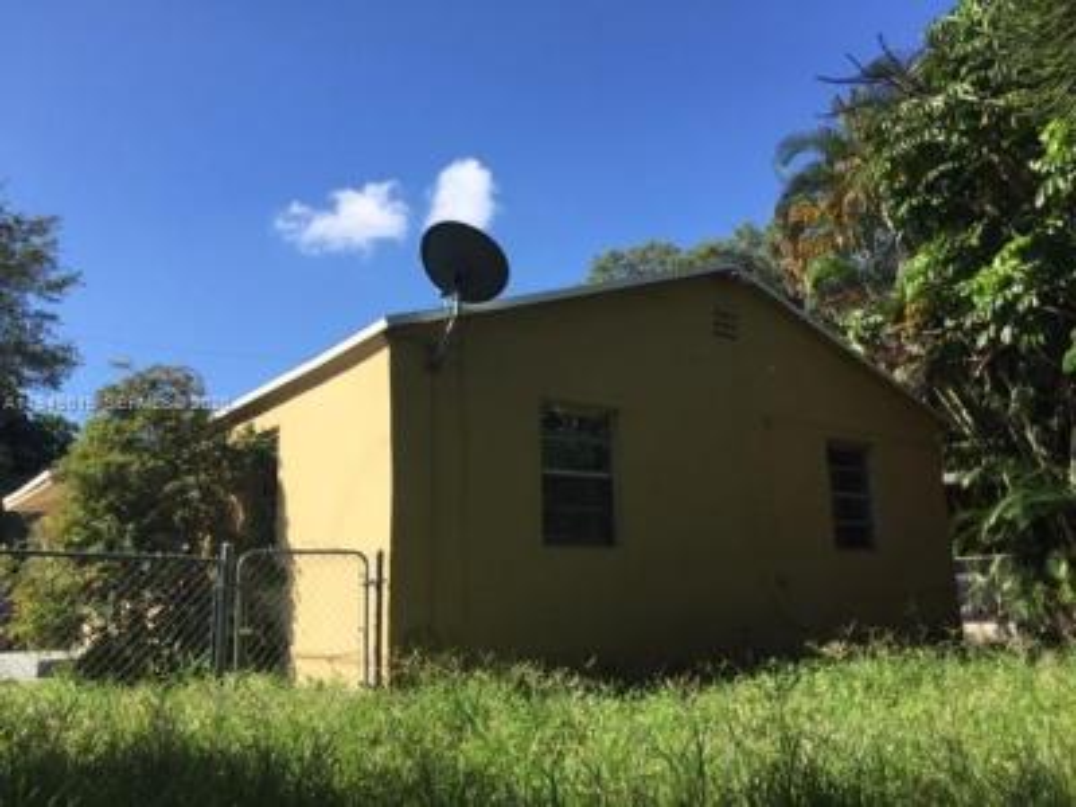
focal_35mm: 29
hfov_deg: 61.7
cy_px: 404
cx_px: 538
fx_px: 901
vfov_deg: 48.2
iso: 32
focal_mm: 4.15
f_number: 2.2
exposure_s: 1/1582
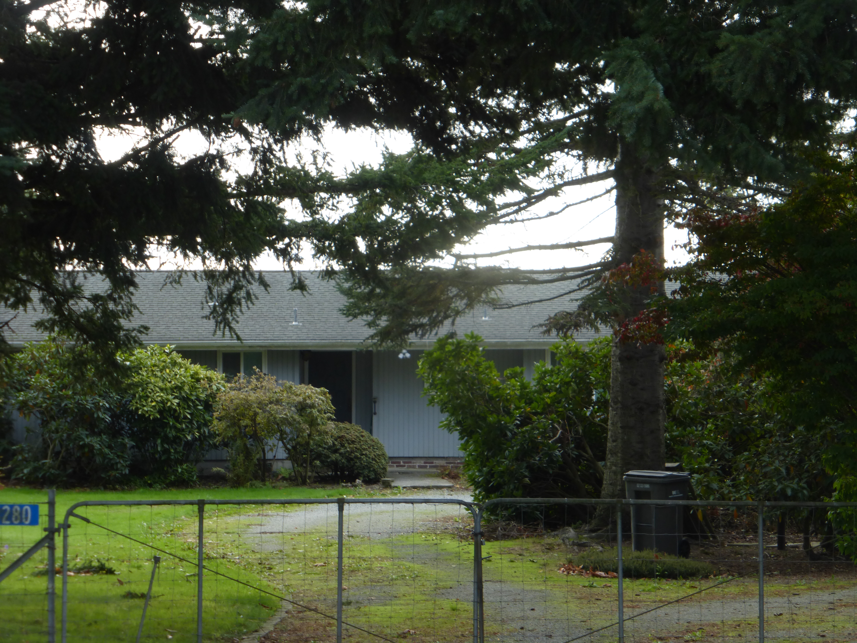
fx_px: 2525
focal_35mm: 102
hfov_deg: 19.3
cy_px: 322
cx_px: 428
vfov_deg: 14.5
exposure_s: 1/125
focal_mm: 18.2
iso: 100
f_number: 5.3
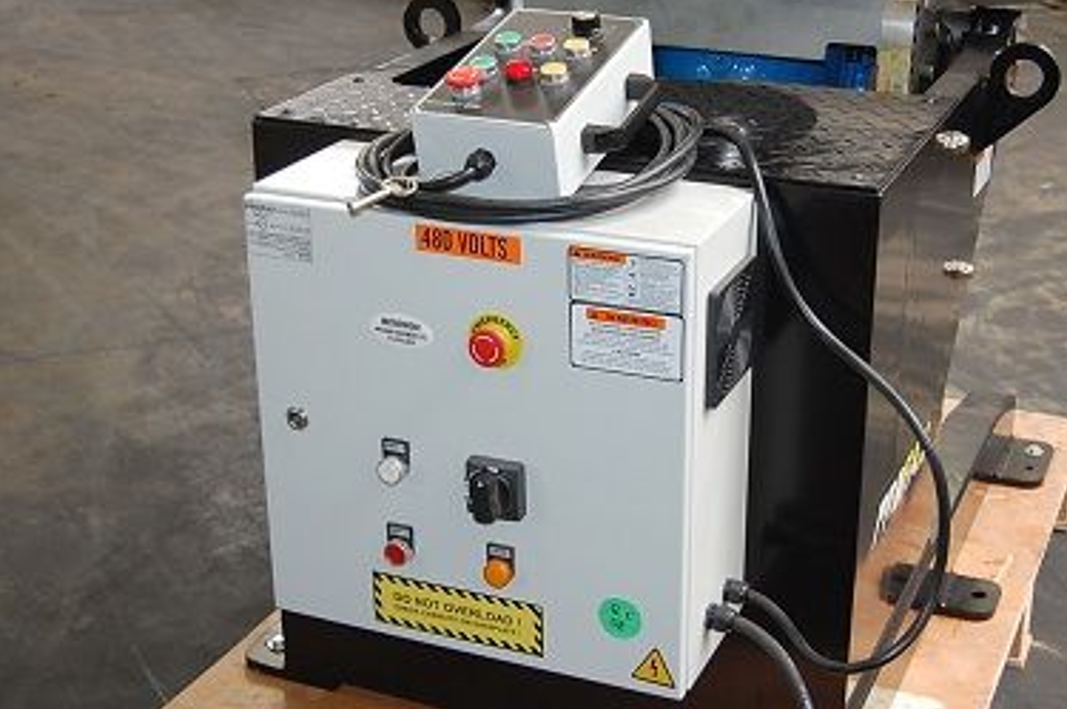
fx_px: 1776
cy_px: 316
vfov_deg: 22.6
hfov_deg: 33.4
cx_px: 566
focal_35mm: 60
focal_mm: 30
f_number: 4.2
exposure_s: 1/60
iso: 400
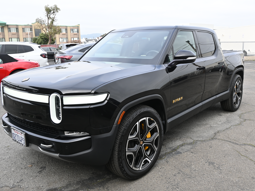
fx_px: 238
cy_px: 95
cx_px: 134
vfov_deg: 43.8
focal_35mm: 32
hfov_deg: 56.4
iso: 200
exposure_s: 1/250
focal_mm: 19.5
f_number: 5.6
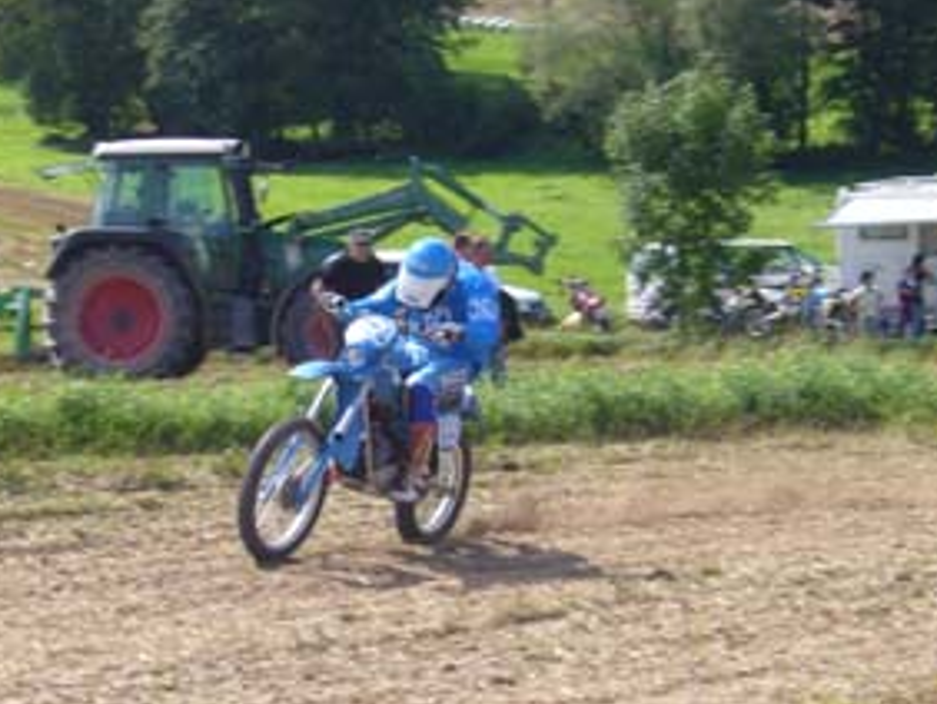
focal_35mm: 119
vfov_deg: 12.5
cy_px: 415
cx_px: 588
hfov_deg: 16.5
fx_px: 3224
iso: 100
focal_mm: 13.9
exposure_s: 1/125
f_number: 8.8
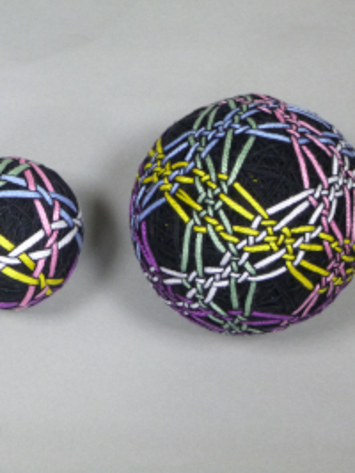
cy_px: 235
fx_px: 1570
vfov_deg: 17.1
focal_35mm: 115
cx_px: 71
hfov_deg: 12.8
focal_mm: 15.3
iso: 400
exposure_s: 1/3.2
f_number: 5.7
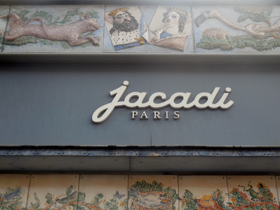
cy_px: 105
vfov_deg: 21.0
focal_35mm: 70
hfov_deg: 27.8
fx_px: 566
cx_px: 140
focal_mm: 12.6
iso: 125
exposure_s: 1/200
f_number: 4.7
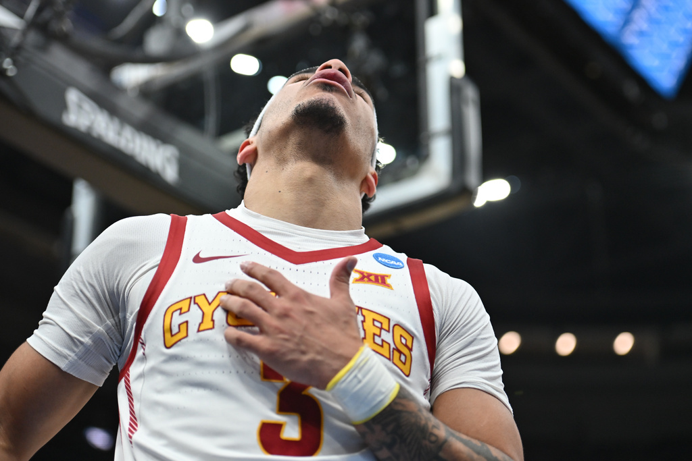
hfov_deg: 28.8
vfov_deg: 19.5
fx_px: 1346
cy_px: 230
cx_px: 346
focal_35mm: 70
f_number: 2.8
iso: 2000
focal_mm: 70
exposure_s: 1/2500
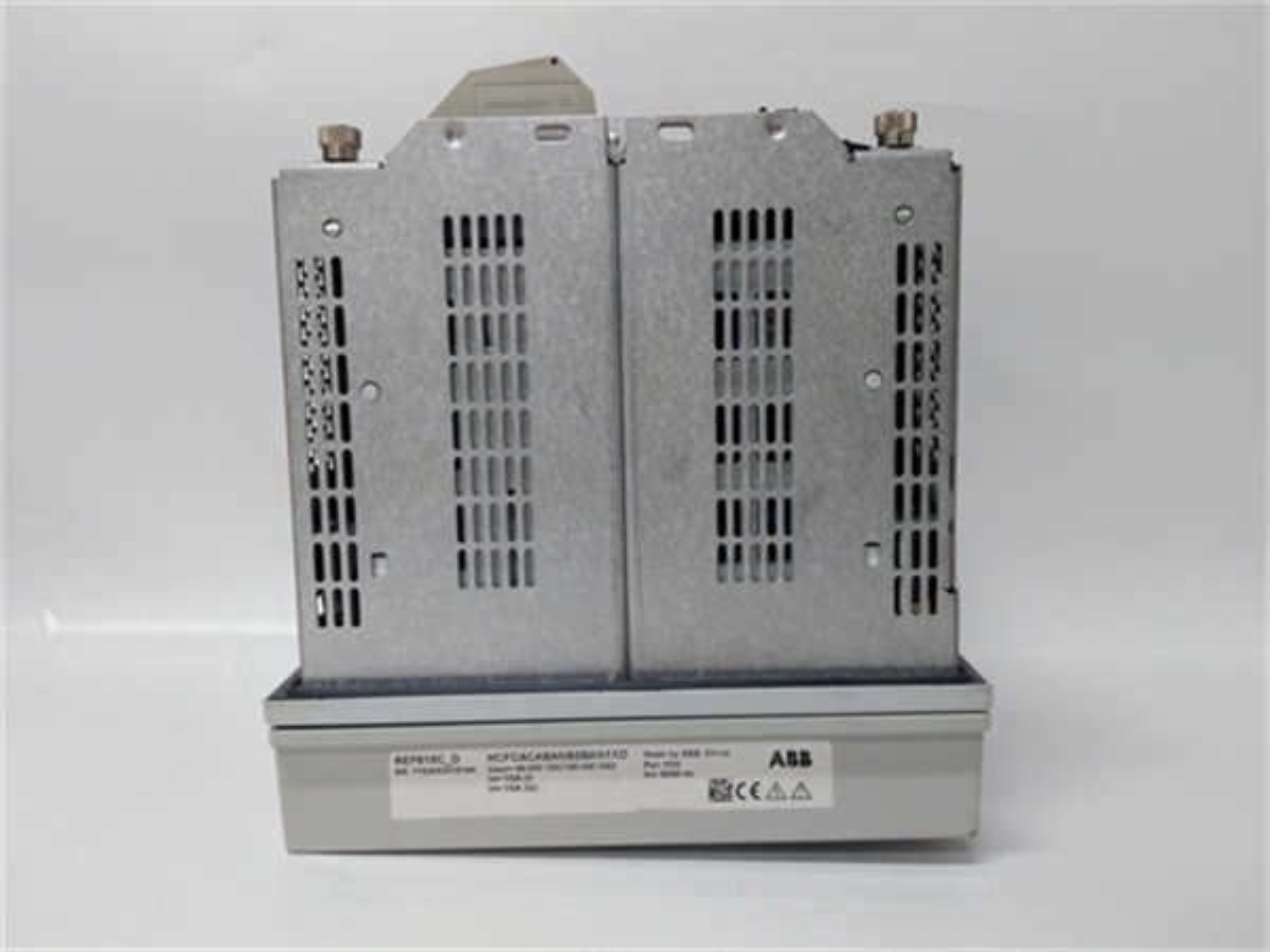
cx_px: 635
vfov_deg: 51.4
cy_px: 476
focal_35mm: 27
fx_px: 991
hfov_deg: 65.3
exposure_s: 1/33
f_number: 2
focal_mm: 3.79
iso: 199
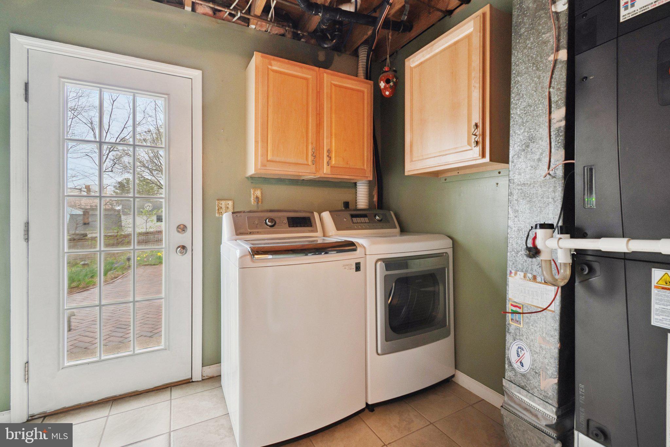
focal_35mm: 15
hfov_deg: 100.4
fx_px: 279
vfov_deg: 77.3
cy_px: 224
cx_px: 335
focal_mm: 10
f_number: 5.6
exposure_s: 1/15
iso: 400
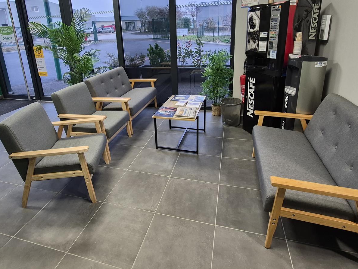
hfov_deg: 78.9
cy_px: 92
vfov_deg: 62.0
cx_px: 166
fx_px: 217
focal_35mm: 21
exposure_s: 1/50
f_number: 2.2
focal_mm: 1.74
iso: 200
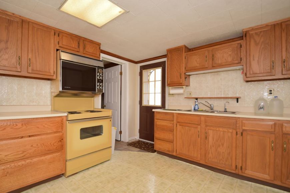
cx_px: 145
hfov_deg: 95.0
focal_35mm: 16
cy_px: 96
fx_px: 133
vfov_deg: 72.1
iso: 125
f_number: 3.5
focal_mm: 11
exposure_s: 1/40
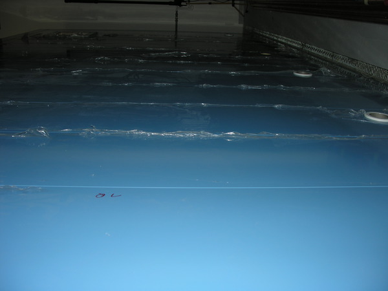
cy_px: 146
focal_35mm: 35
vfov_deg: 40.7
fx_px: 392
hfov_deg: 52.6
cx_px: 194
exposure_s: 1/60.1
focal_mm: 8.9
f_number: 2.8
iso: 50
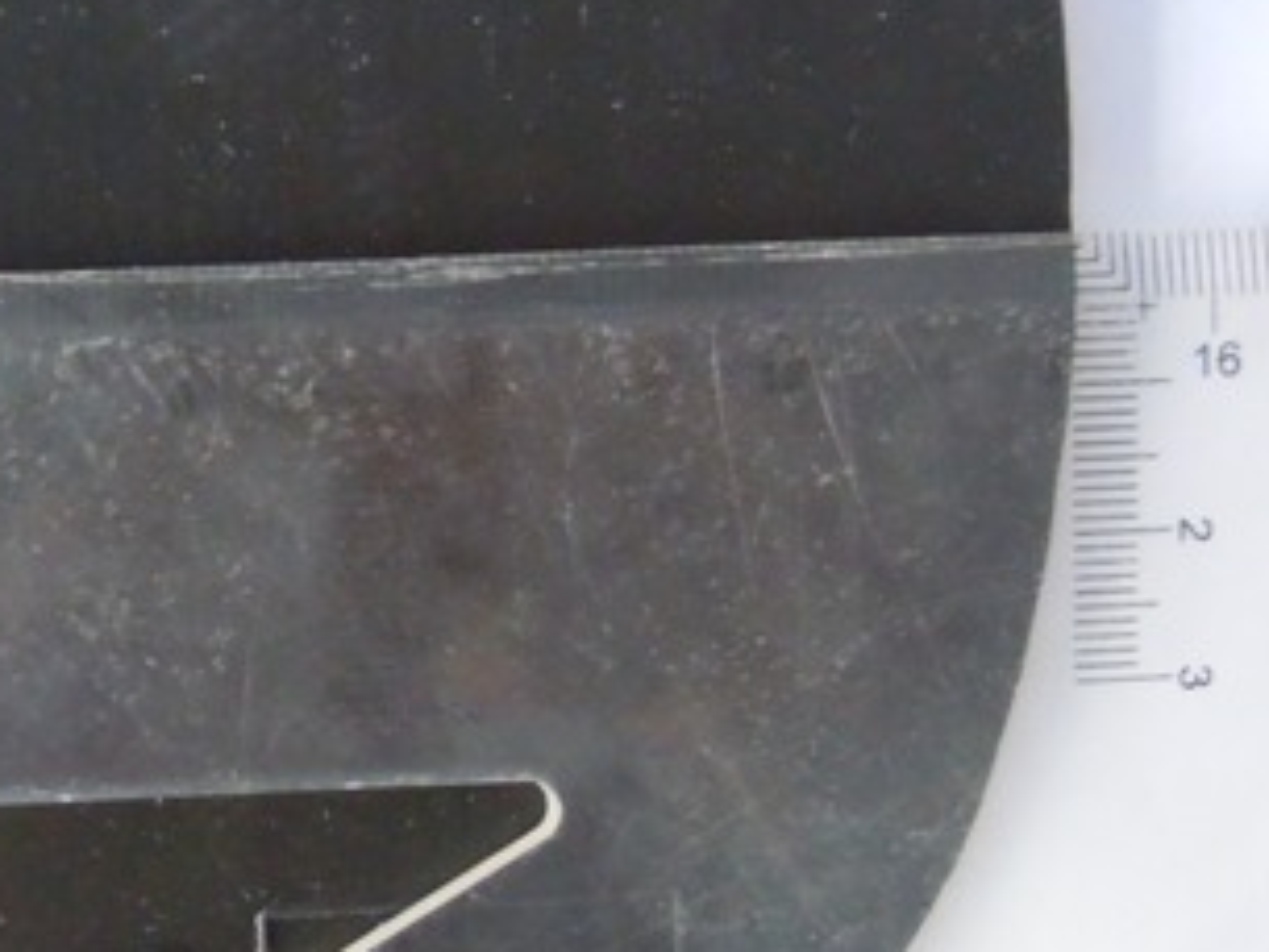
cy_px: 503
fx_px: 2310
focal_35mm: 63
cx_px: -54
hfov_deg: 28.5
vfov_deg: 23.3
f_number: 3.5
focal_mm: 5.4
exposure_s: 1/25
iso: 800
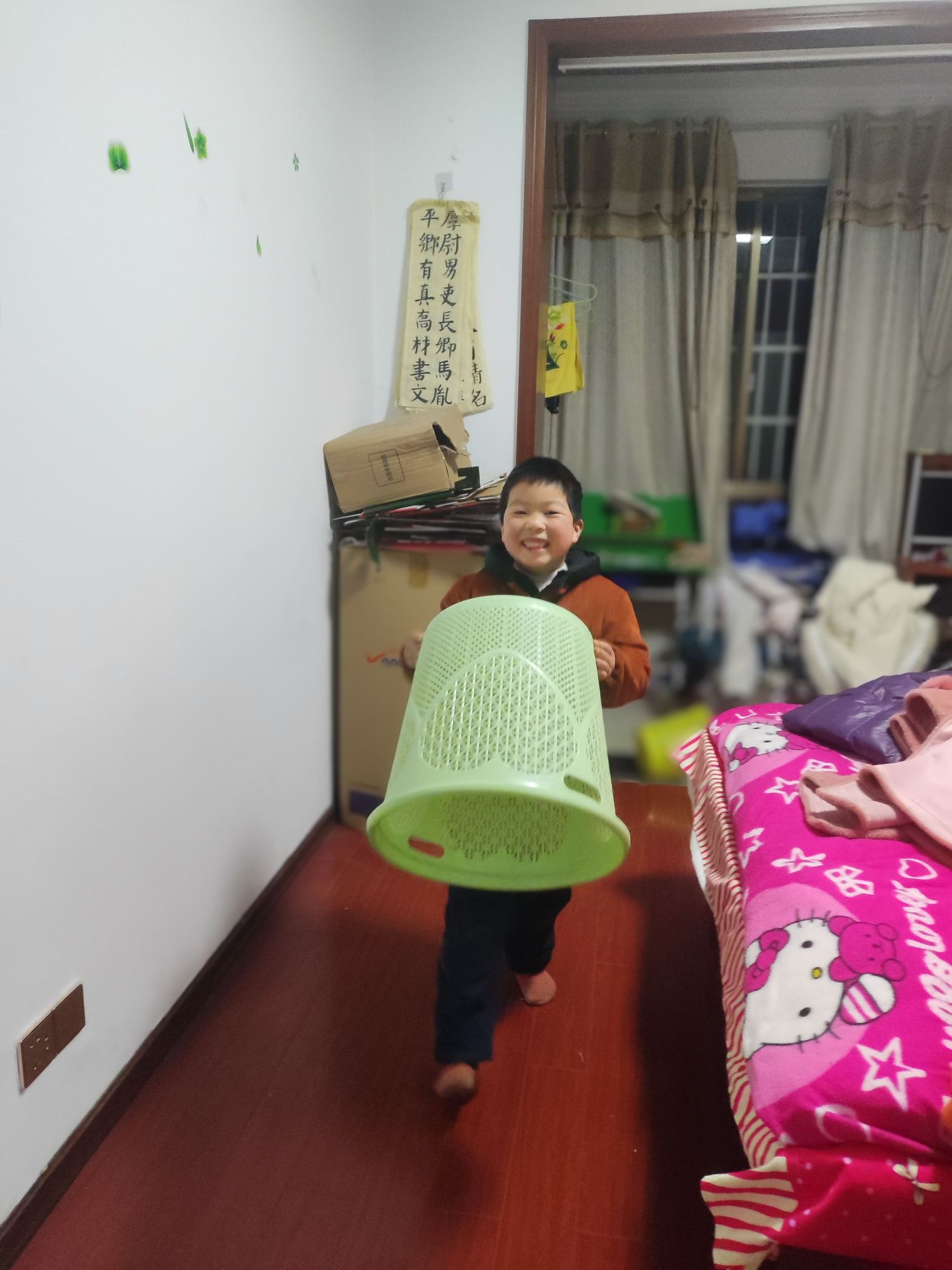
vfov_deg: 69.4
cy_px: 635
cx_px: 476
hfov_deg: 54.9
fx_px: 917
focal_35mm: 25
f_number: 1.79
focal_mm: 4.71
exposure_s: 1/33
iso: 1385
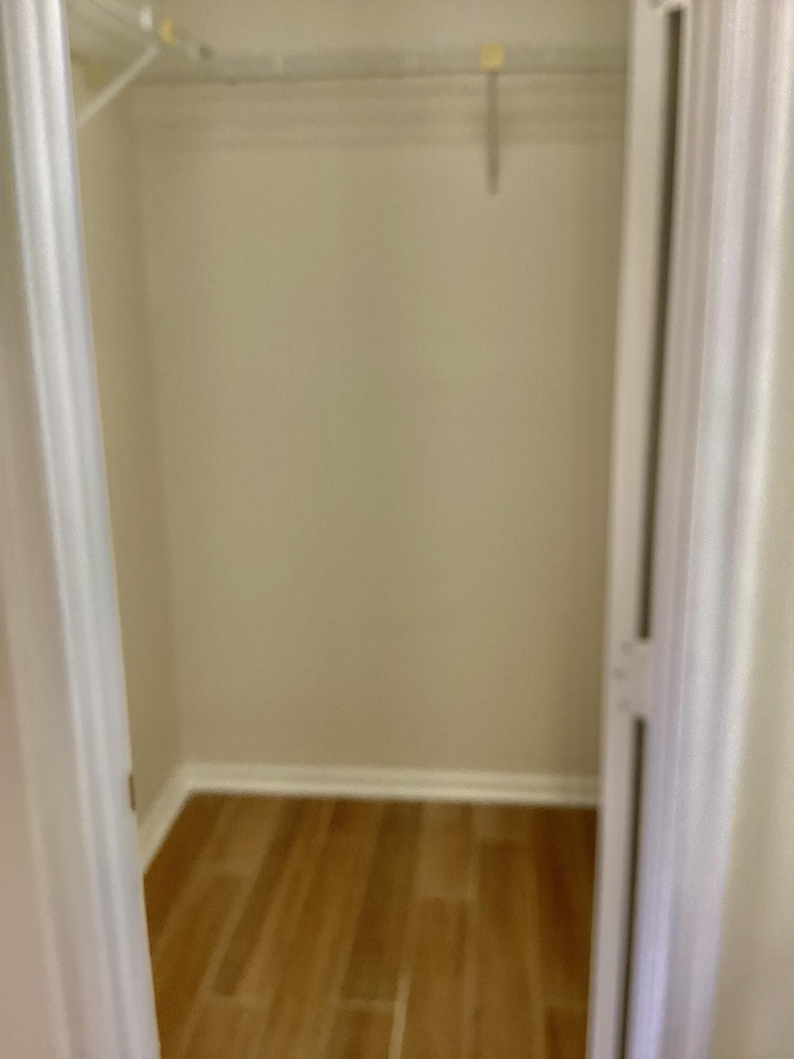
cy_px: 530
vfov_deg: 58.4
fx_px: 948
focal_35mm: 31
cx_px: 397
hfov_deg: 45.4
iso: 125
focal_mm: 3.3
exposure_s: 1/50
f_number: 2.4
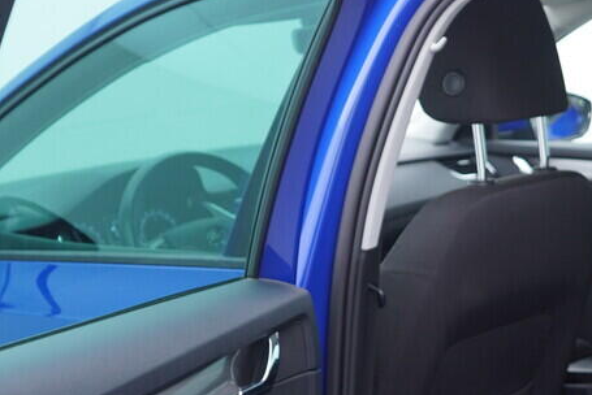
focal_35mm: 81
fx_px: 1333
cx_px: 436
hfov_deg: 24.8
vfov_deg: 16.7
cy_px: 344
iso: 160
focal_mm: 24
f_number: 2.8
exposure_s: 1/40
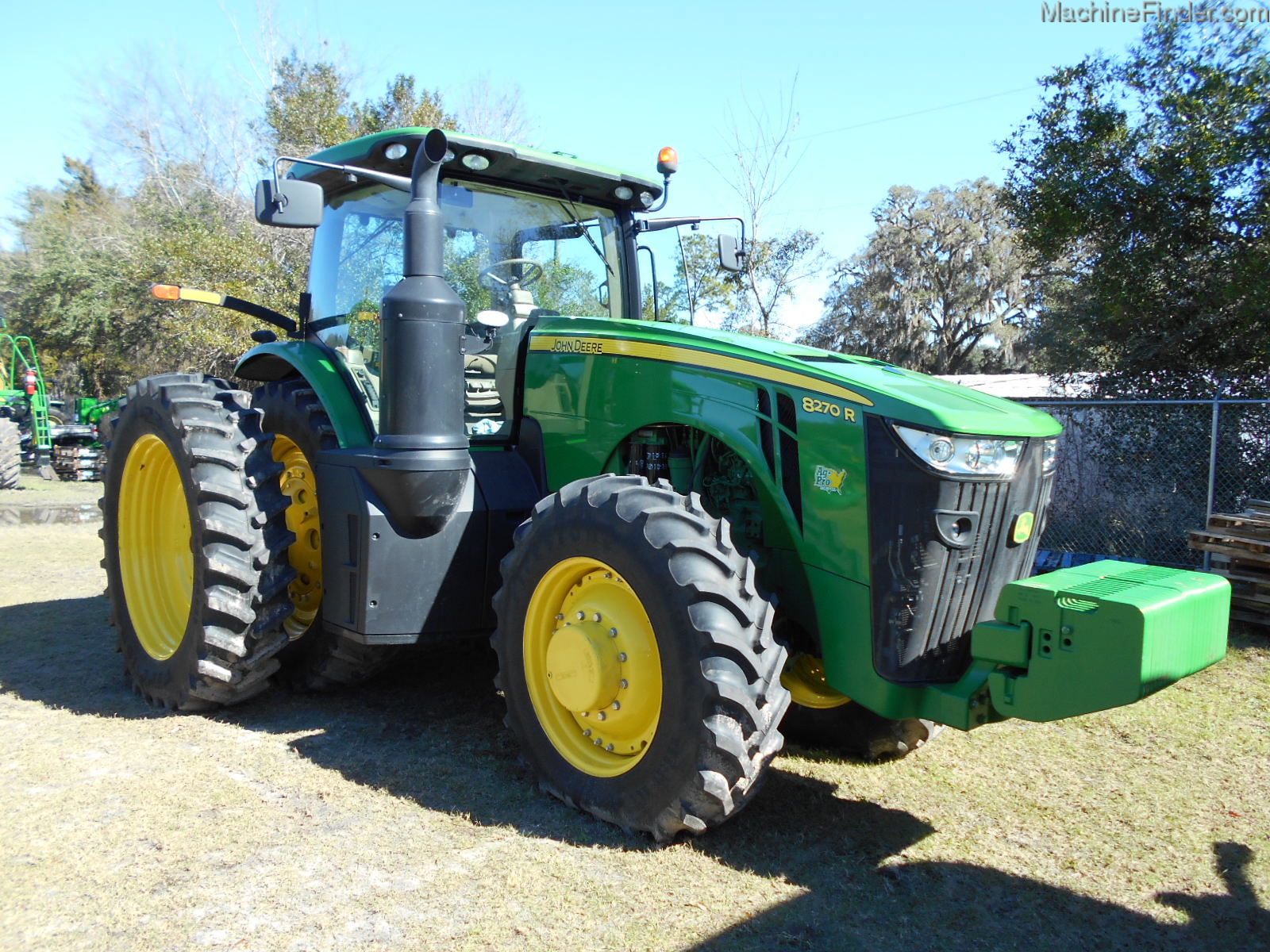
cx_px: 635
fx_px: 954
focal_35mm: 26
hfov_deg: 67.3
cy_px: 476
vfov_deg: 53.1
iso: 80
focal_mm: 4.6
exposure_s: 1/320
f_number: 3.2
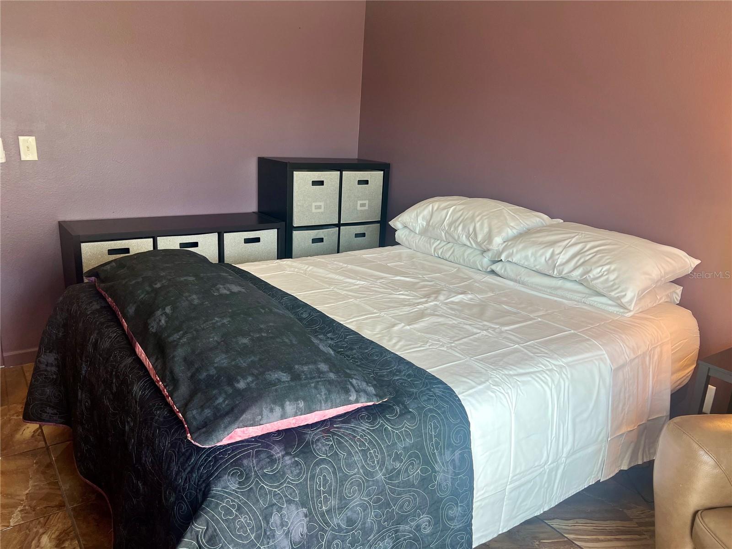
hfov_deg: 67.3
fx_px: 550
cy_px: 274
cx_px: 366
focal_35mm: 26
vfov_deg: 53.1
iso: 64
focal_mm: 5.7
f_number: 1.5
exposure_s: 1/60
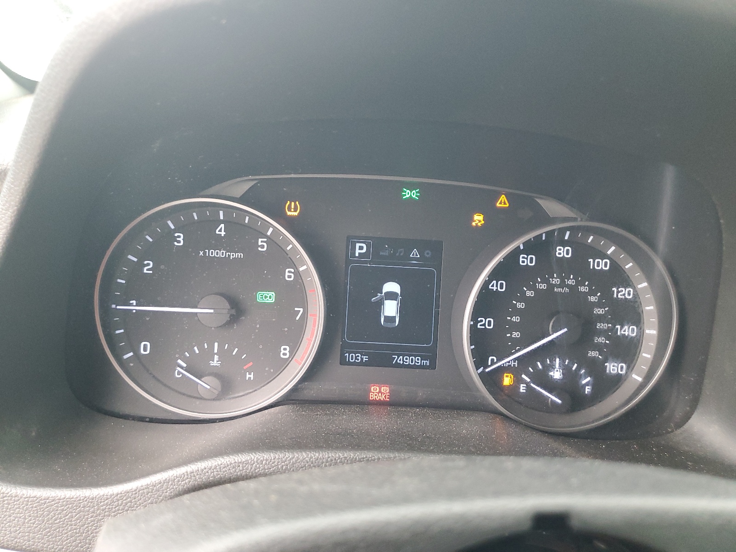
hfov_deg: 67.3
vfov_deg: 53.1
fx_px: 553
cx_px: 368
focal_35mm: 26
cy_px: 276
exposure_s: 1/60.2
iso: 286
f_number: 1.5
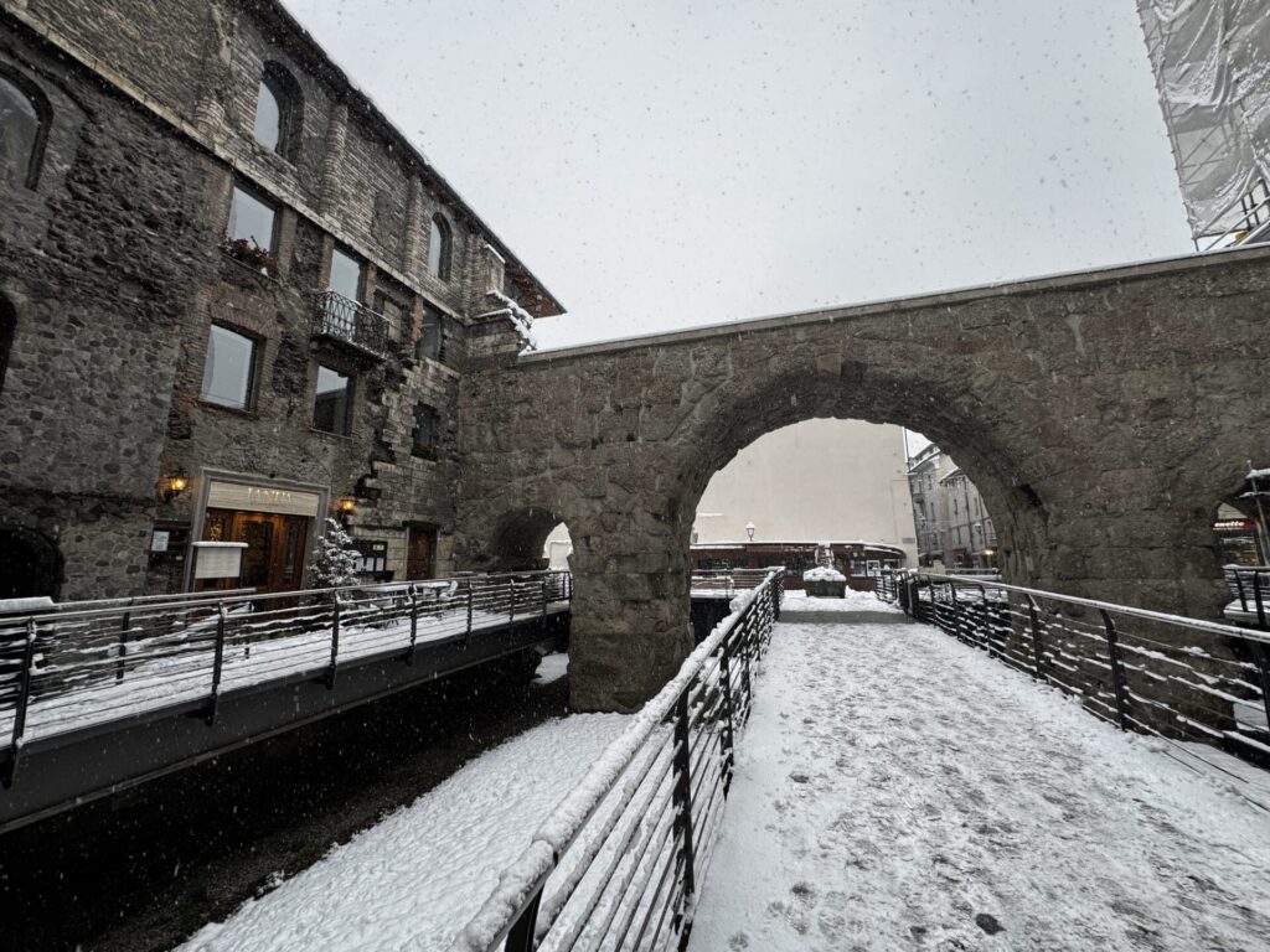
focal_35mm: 14
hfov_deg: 102.1
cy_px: 476
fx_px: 514
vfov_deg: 85.7
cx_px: 635
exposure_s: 1/149
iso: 40
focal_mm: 2.22
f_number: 2.2
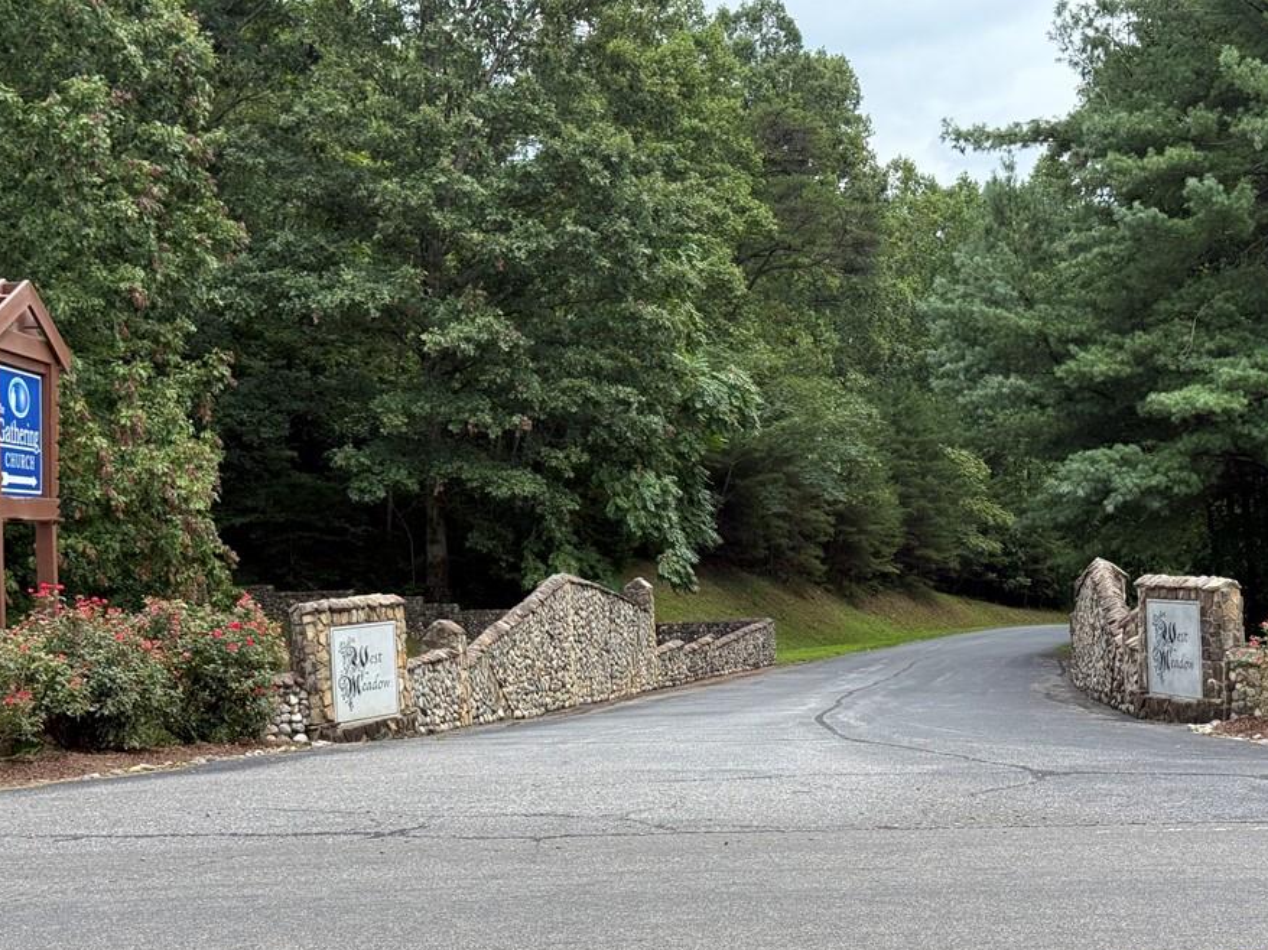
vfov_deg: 26.1
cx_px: 637
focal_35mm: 56
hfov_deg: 34.4
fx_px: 2051
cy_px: 530
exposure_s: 1/2865
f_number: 1.78
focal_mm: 6.76
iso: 100
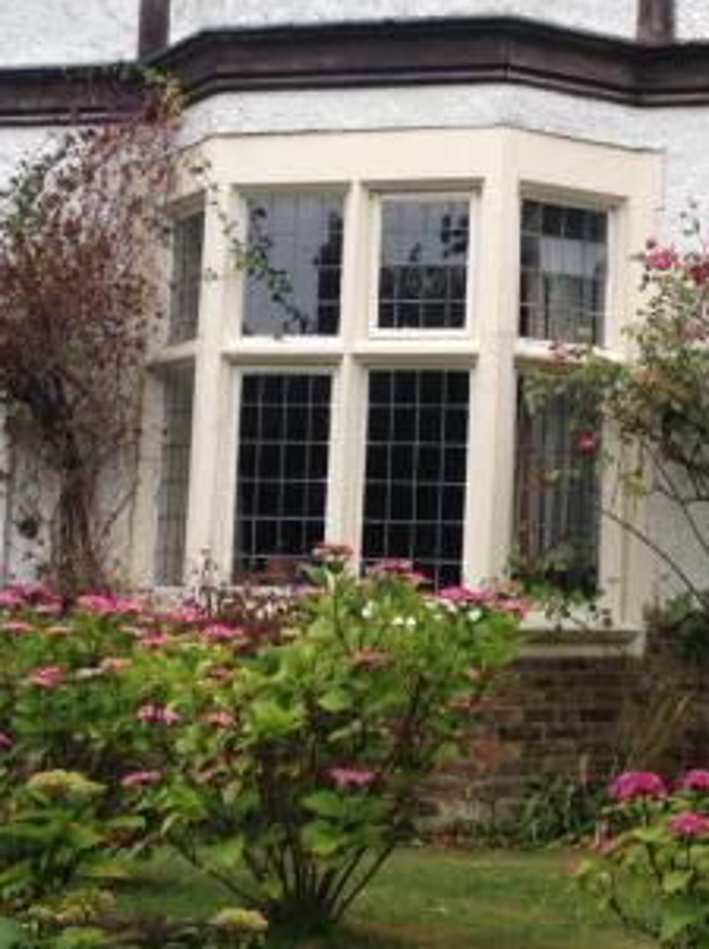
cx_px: 481
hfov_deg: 22.8
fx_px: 1752
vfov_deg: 30.2
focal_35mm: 64
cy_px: 352
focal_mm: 4.12
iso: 50
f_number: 2.4
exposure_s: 1/208
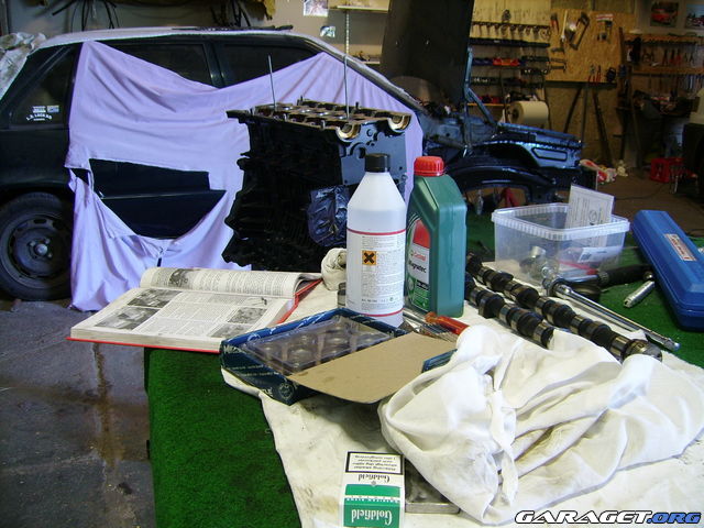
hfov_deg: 52.6
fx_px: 712
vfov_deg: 40.7
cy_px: 264
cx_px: 352
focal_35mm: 35
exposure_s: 1/7
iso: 100
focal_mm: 5.95
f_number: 2.8
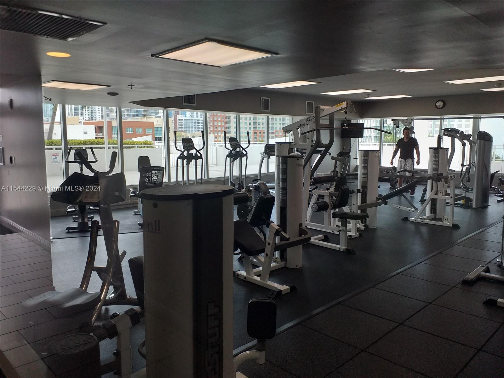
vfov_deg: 53.1
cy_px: 189
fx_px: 379
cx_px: 252
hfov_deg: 67.3
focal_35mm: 26
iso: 40
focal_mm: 3.6
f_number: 1.9
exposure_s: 1/141
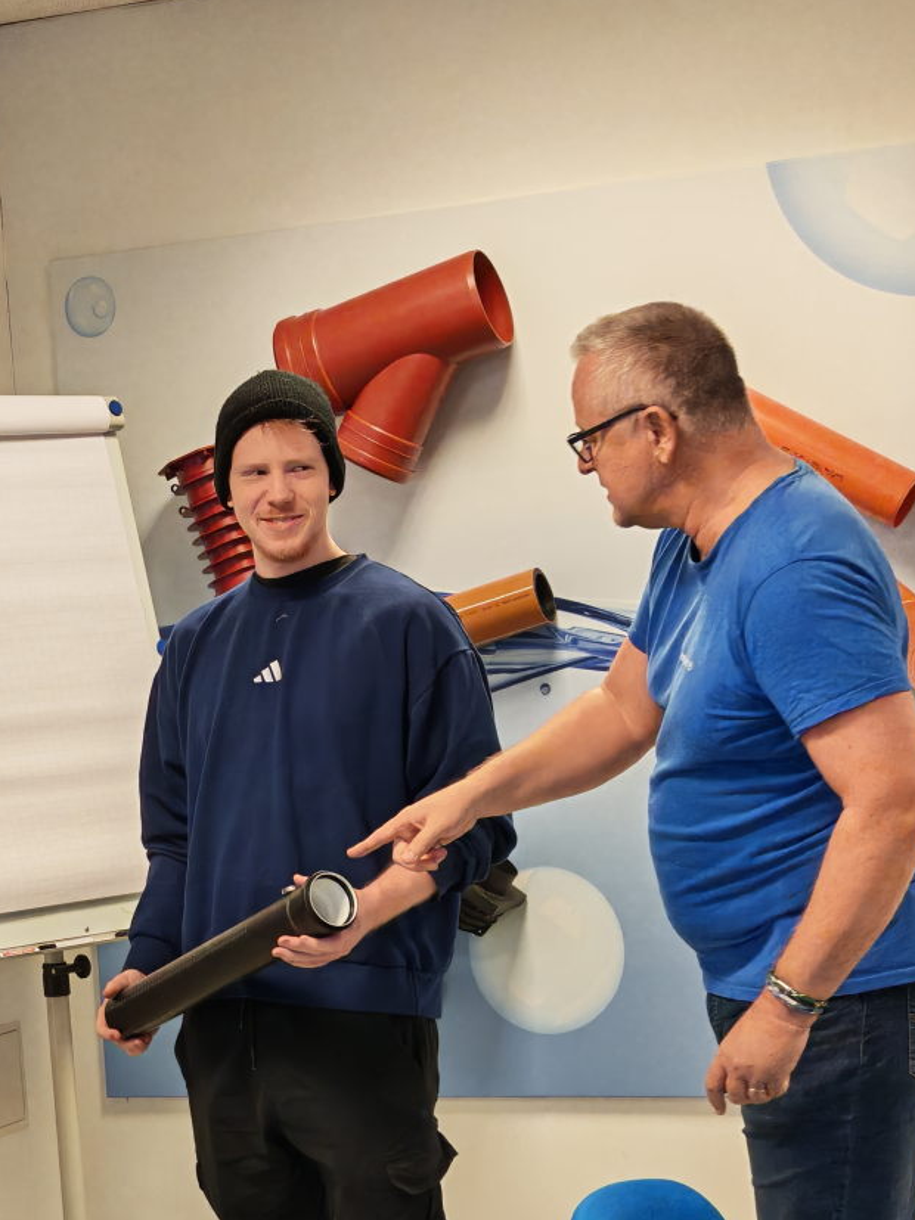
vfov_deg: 22.3
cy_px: 887
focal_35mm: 87
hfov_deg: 16.8
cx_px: 155
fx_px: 3067
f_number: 2
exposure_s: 1/100
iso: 250
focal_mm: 6.83
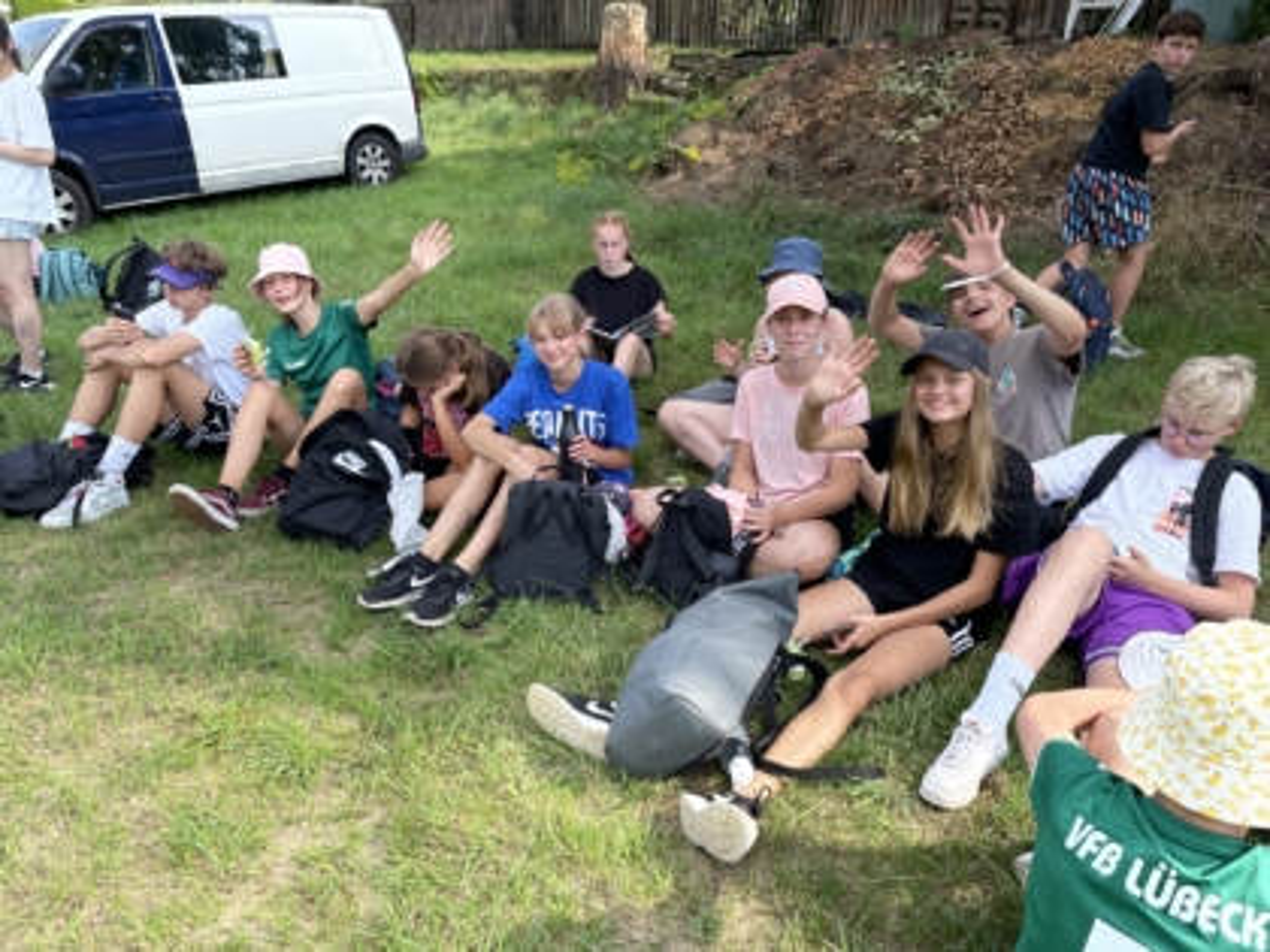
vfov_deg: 53.1
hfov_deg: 67.3
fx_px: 954
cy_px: 476
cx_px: 635
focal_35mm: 26
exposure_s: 1/836
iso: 32
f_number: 1.6
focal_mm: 4.2
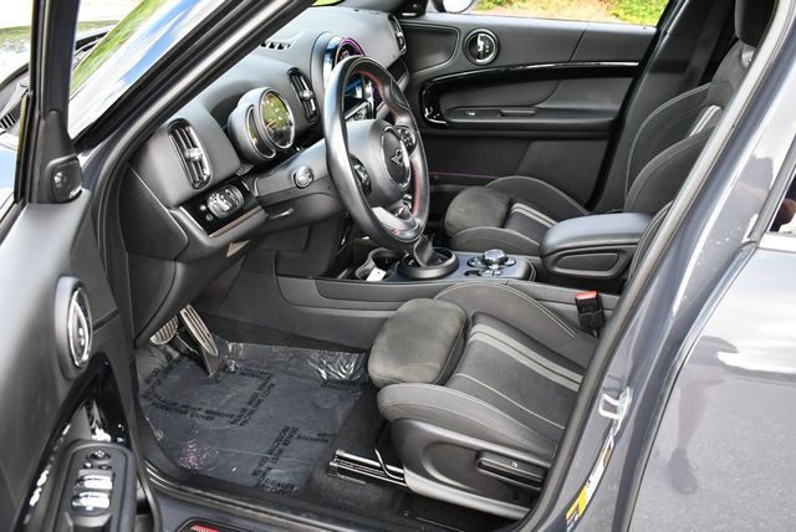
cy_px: 266
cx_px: 398
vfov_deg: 36.9
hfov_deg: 53.1
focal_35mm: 36
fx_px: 797
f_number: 3.5
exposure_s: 1/250
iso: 500
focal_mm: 18
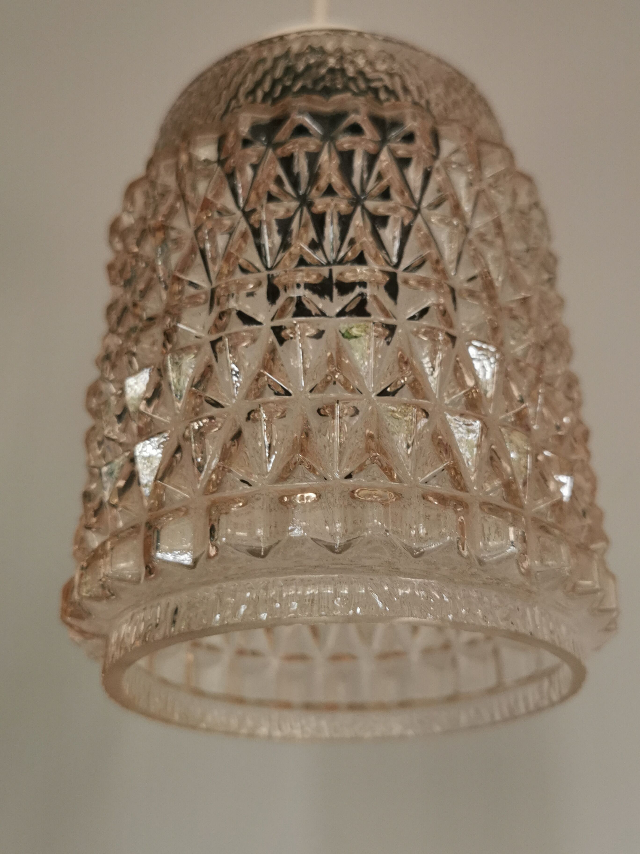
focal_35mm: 37
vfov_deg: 50.1
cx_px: 320
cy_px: 427
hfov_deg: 38.7
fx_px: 912
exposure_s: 1/100
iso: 160
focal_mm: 5.56
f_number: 1.6
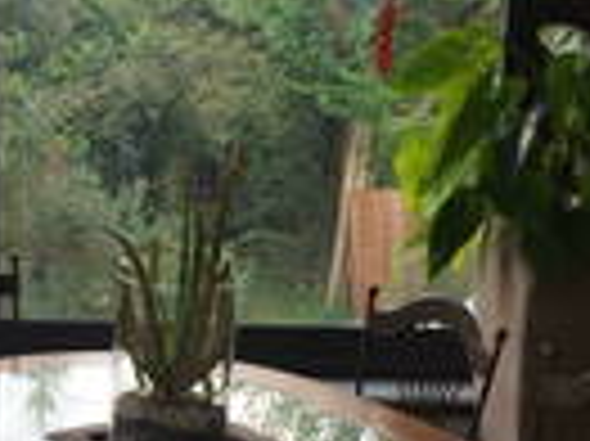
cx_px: 122
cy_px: 315
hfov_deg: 24.1
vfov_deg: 18.3
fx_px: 1362
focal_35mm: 80
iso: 32
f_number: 2.2
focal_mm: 4.15
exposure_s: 1/100
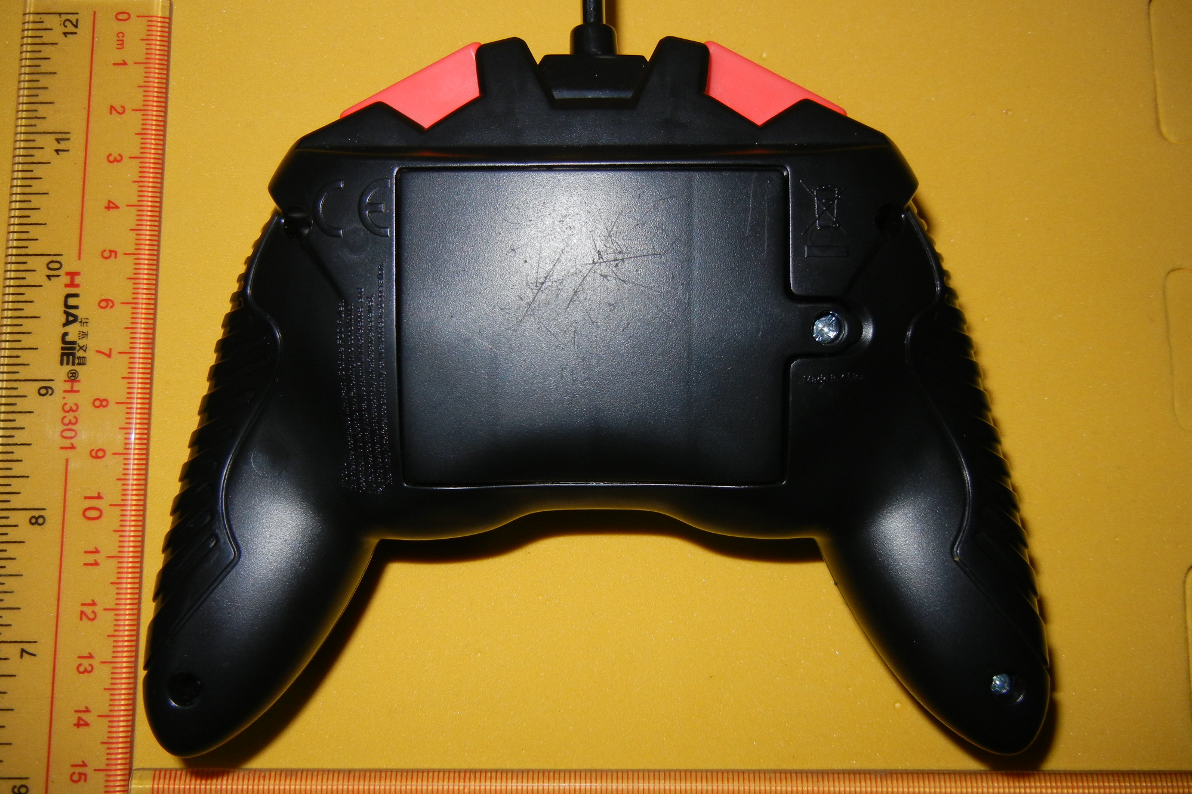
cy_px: 403
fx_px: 1059
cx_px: 608
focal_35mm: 32
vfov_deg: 41.1
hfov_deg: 58.7
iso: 200
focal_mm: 5.4
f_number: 7
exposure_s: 1/30
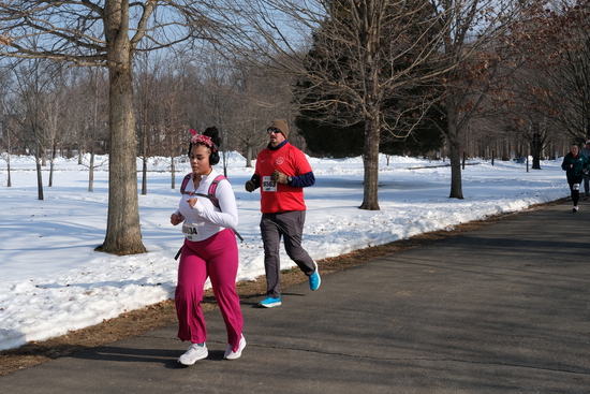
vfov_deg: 25.5
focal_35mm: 53
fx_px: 869
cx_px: 295
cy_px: 197
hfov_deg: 37.5
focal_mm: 35
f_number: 11
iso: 800
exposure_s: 1/1000
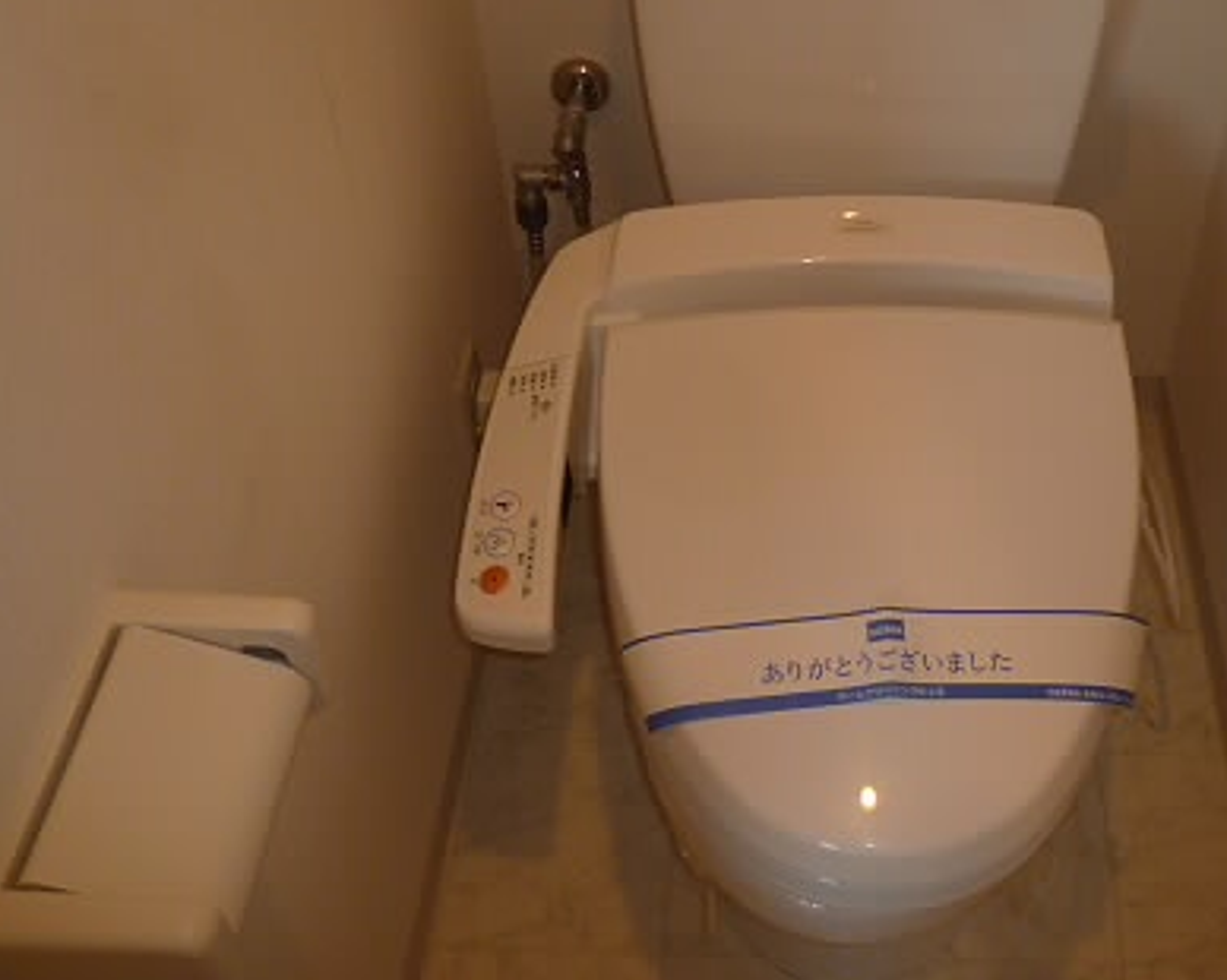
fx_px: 1452
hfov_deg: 45.1
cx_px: 819
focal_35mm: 40
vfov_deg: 36.6
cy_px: 270
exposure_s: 1/30
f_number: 2.8
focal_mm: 4.4
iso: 100
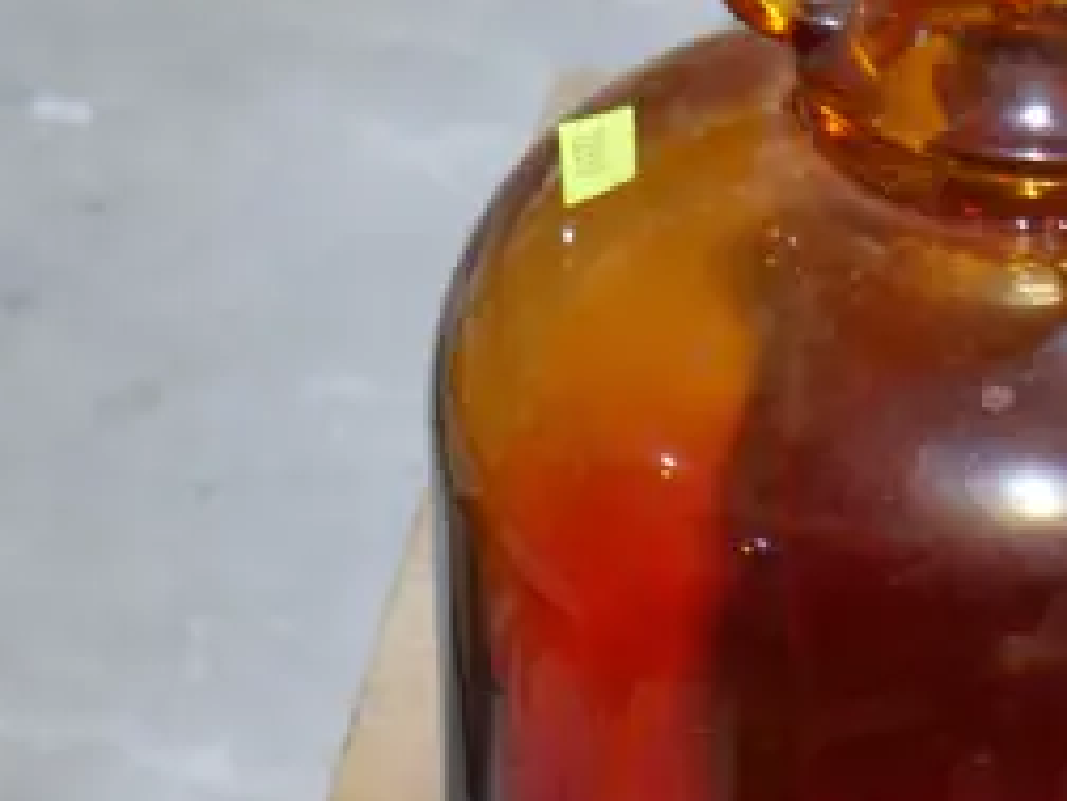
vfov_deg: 12.7
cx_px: 1507
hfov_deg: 16.1
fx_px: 3514
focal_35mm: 114
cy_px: 896
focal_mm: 14
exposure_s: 1/60
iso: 250
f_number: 3.5
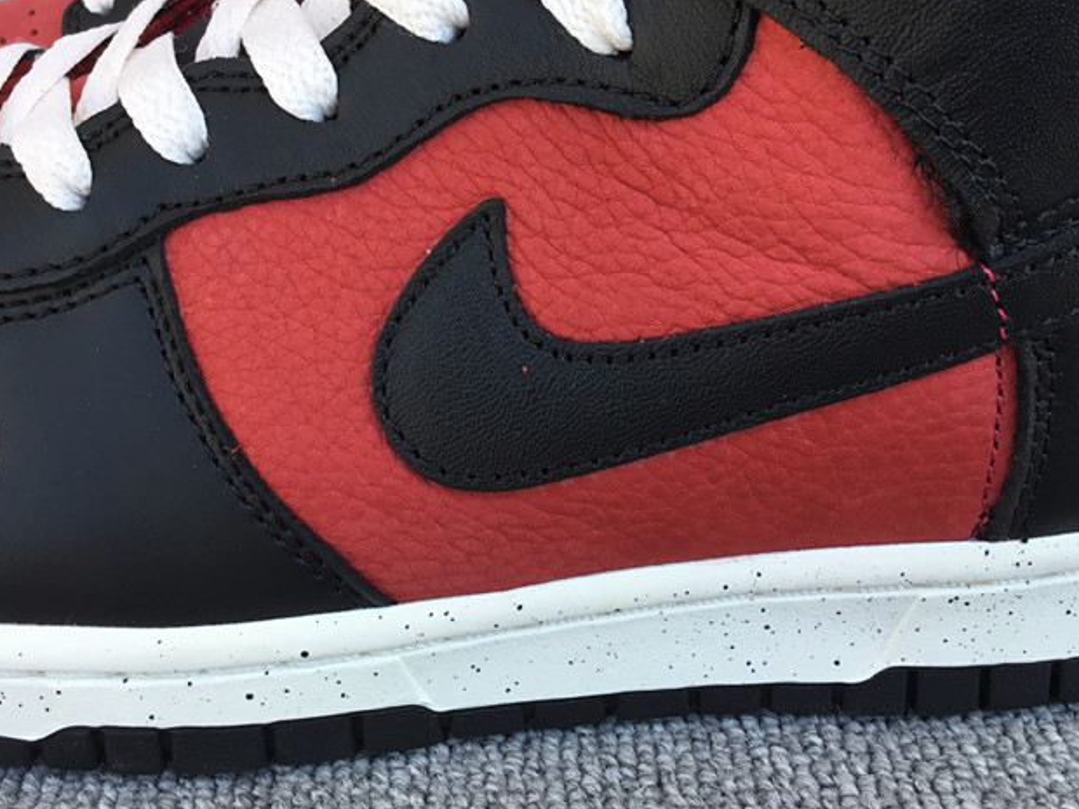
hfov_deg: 42.0
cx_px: 498
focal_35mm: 45
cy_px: 345
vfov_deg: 32.1
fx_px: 1403
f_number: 2.4
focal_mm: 3.3
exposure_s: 1/135
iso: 25
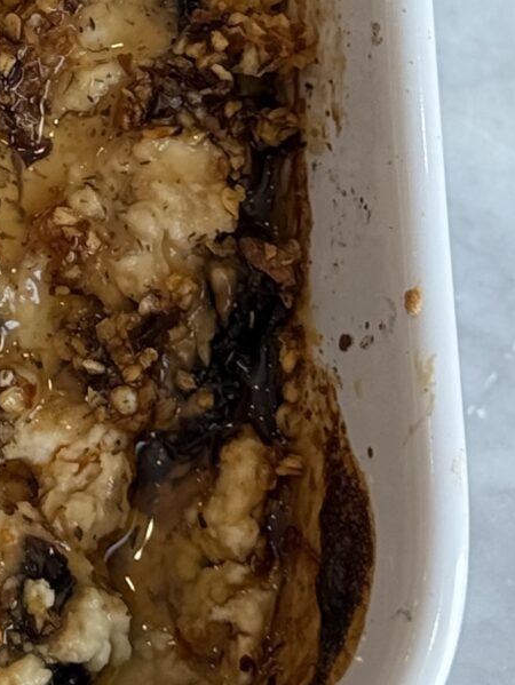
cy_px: -129
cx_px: -307
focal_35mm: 205
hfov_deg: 7.1
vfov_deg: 9.5
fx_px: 4062
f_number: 1.78
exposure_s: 1/240
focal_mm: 6.76
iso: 125
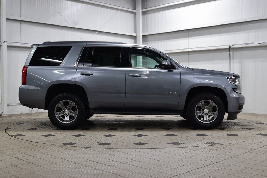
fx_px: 345
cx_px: 134
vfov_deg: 29.0
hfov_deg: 42.3
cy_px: 89
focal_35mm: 46
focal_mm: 31
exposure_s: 1/20
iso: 400
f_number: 6.3
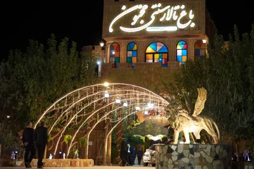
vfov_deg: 18.2
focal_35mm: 75
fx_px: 529
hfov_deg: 27.0
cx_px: 127
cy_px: 84
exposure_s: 1/100
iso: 500
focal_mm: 50
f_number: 2.2
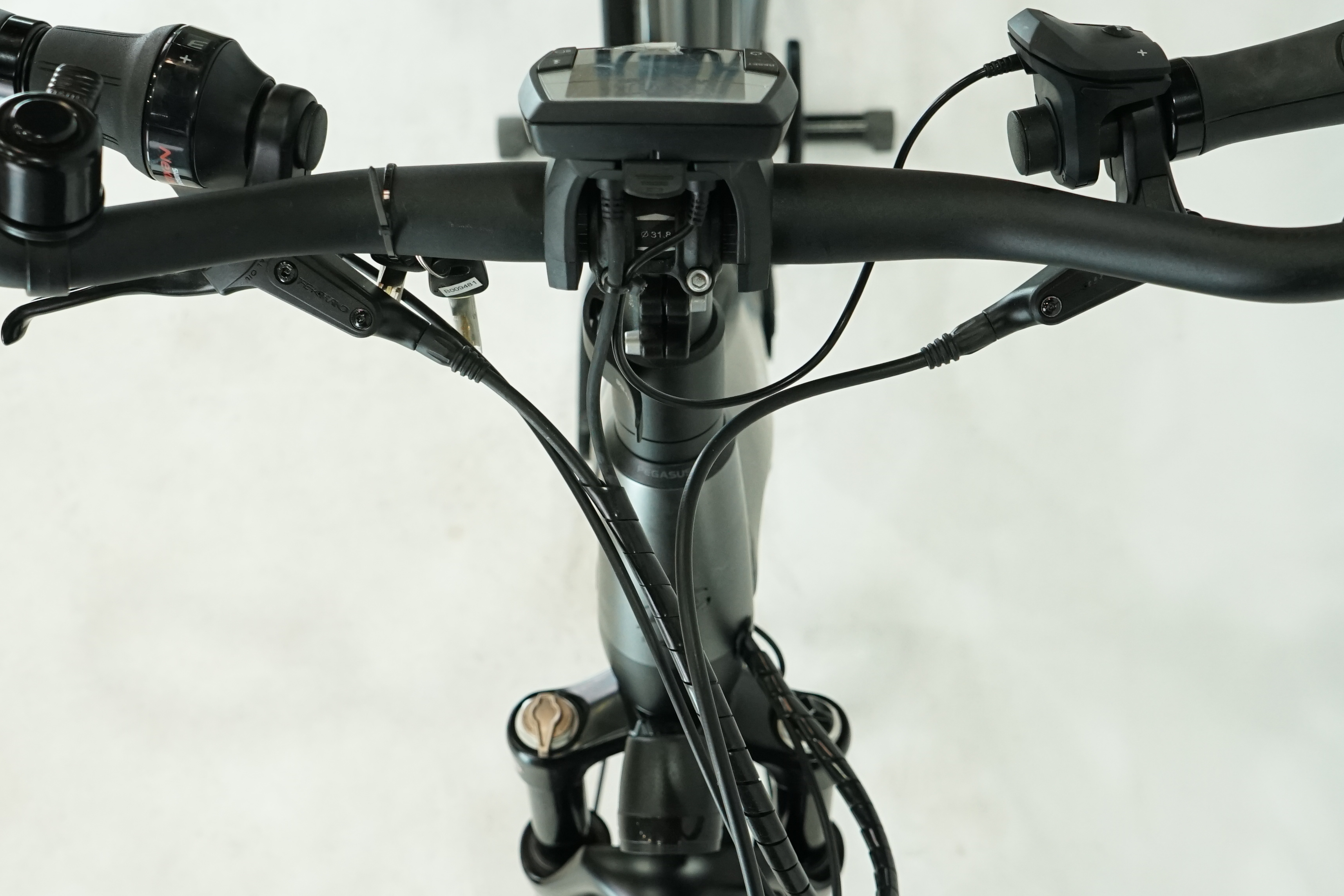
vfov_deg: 27.5
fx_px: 1829
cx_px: 675
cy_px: 517
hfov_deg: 40.3
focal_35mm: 49
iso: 1600
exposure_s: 1/200
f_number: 5.6
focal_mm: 28
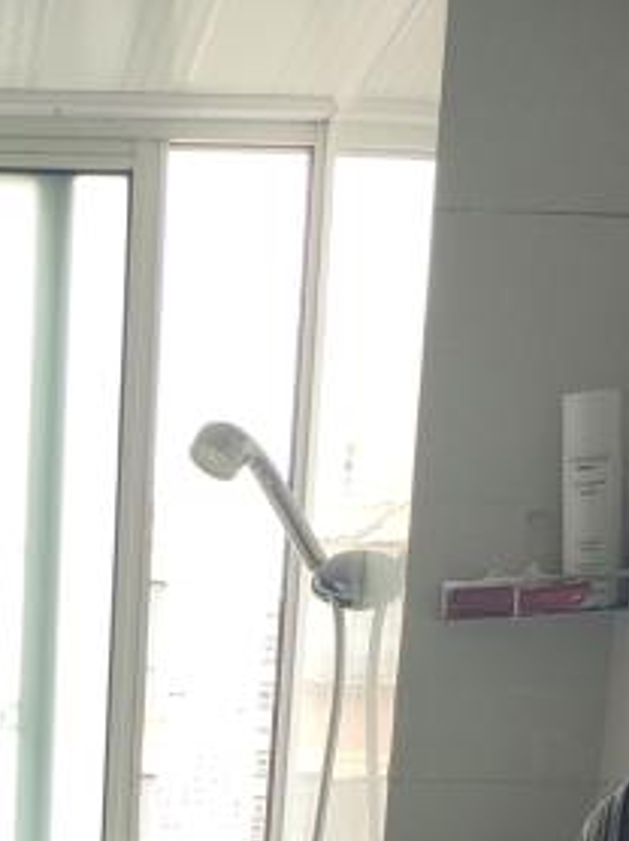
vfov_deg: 17.0
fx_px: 2329
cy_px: 1490
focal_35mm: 96
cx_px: -24
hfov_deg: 15.1
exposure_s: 1/60
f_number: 1.79
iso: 59
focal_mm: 4.71
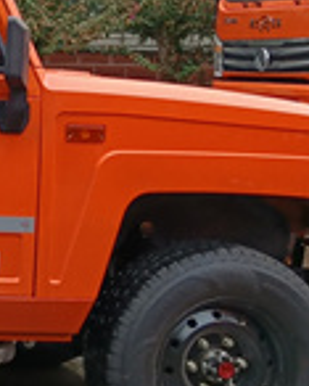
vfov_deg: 16.2
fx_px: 1336
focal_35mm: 117
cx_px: -372
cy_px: 25
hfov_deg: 11.4
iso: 100
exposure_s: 1/121
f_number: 1.9
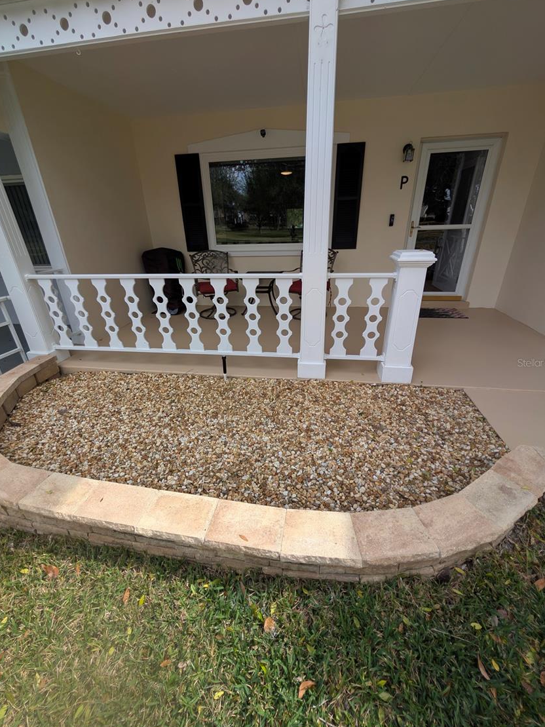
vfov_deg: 106.2
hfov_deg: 89.9
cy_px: 363
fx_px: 273
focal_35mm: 13
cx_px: 268
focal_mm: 2.02
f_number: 1.7
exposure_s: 1/924
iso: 49
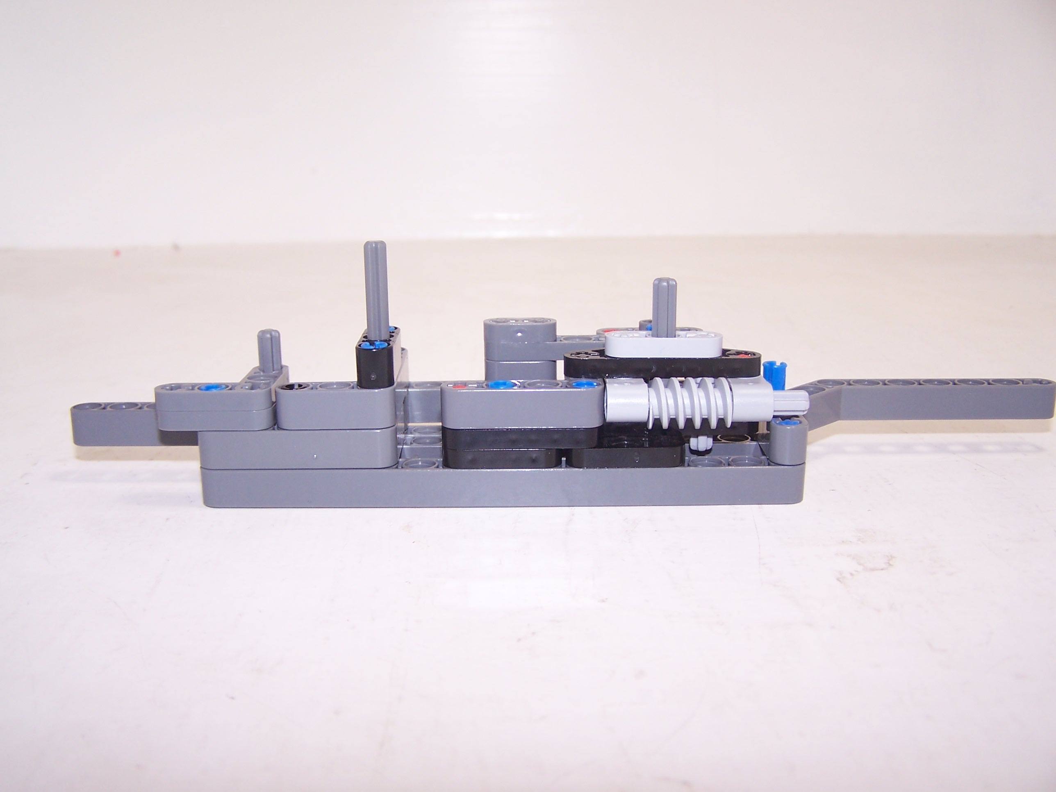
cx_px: 528
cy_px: 396
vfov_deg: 37.7
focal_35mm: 38
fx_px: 1159
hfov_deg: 49.0
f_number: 2.8
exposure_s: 1/60
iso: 80
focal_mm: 6.3
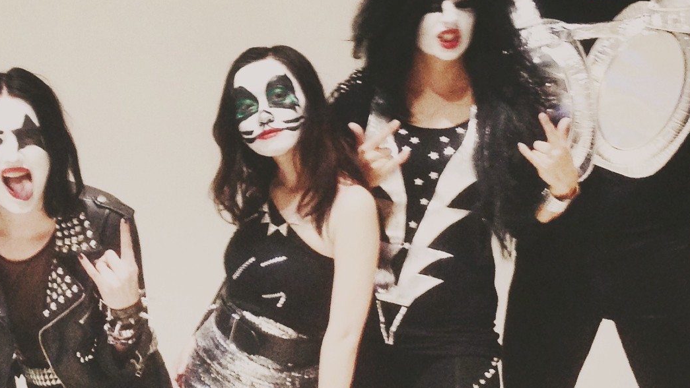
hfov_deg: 24.5
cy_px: 233
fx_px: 1574
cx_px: 183
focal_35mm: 86
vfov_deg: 14.1
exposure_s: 1/20
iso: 200
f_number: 2.4
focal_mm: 4.13
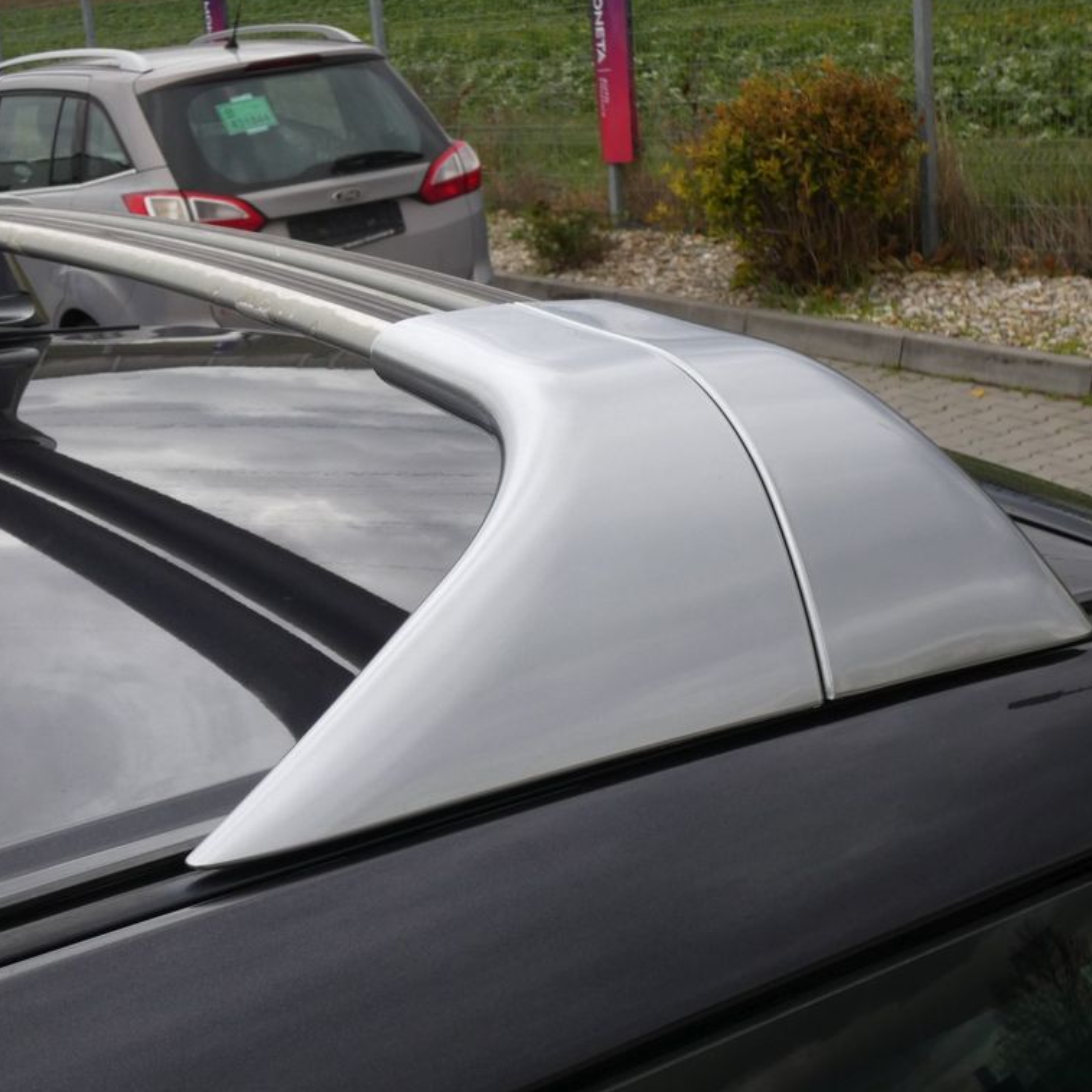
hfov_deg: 30.9
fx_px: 1963
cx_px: 384
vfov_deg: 31.1
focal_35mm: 55
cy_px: 540
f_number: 5.6
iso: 80
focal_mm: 8.2
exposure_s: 1/80
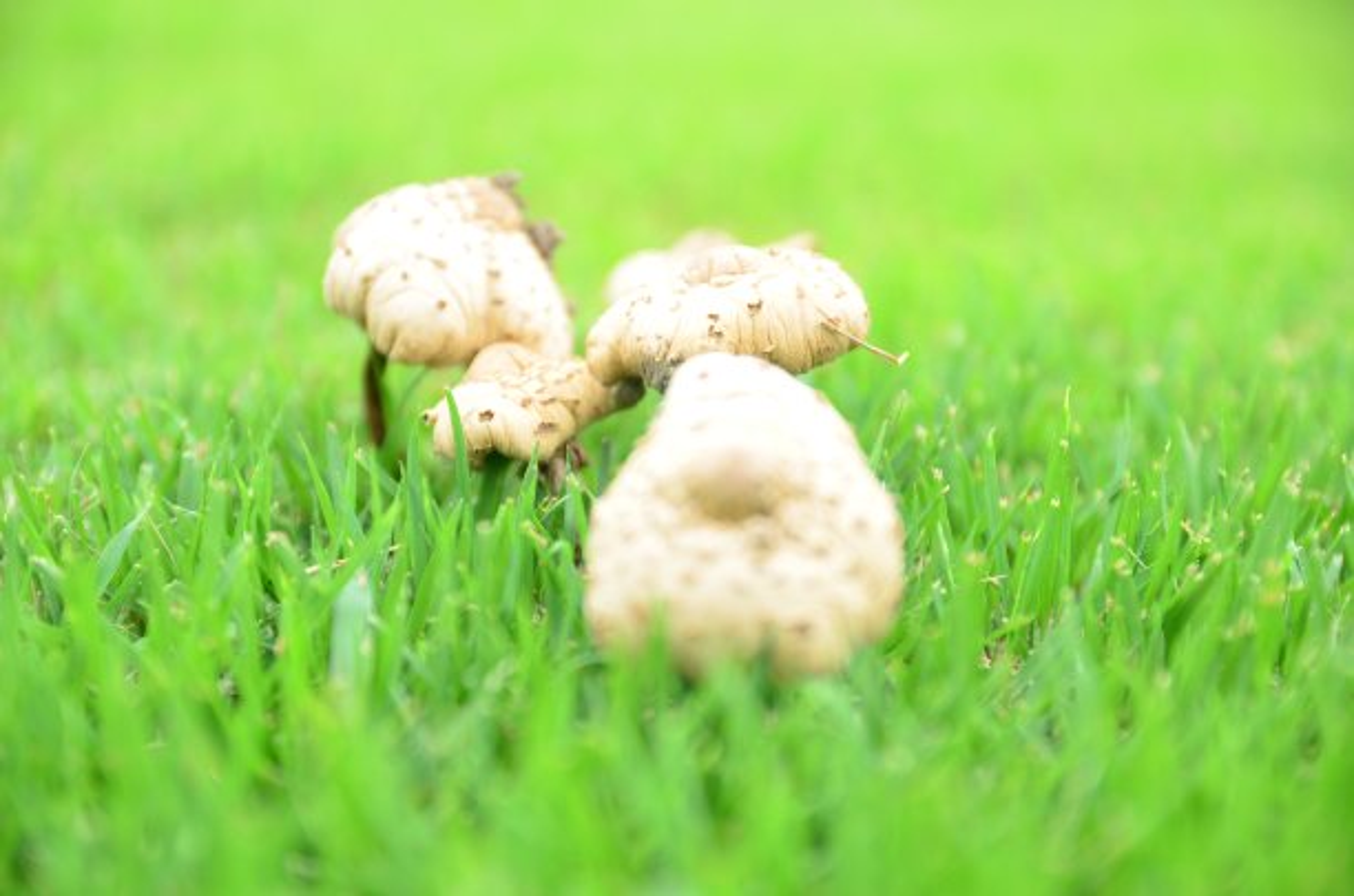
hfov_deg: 27.1
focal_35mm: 75
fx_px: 2814
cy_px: 448
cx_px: 677
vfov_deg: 18.1
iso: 100
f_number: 2.8
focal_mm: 50
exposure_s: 1/180
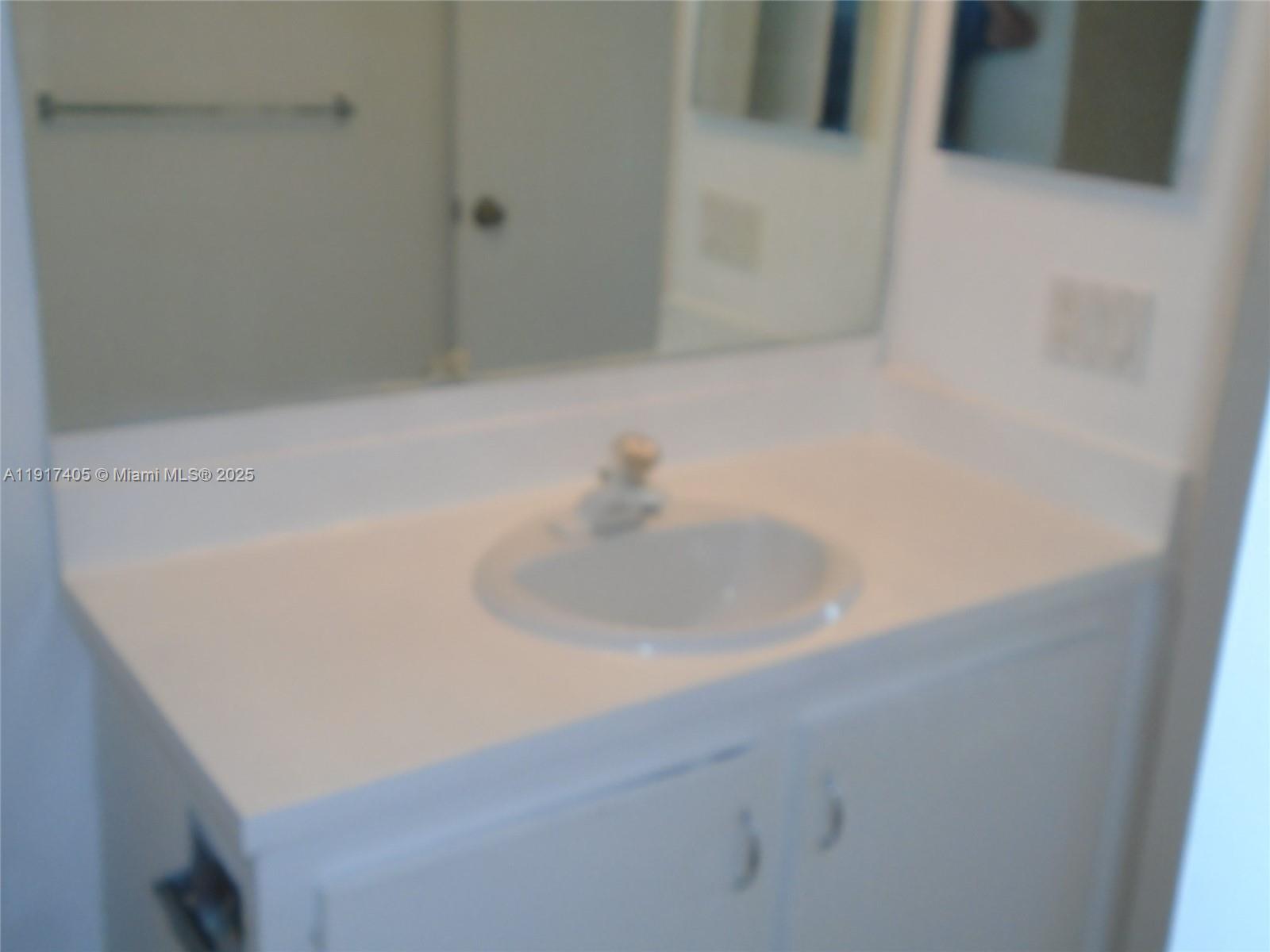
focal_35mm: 42
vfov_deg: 34.3
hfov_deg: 44.8
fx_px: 1541
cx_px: 635
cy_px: 476
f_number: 4.1
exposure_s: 1/50
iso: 200
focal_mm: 7.4
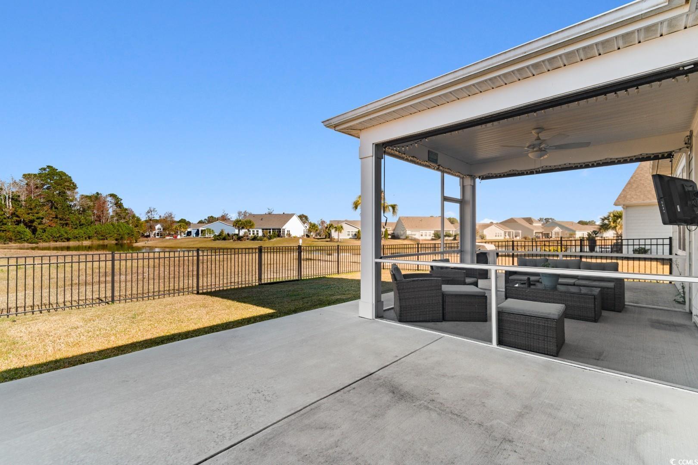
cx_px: 349
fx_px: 291
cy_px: 232
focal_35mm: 15
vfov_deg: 77.3
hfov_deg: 100.4
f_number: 5
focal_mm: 10
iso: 100
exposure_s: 1/100
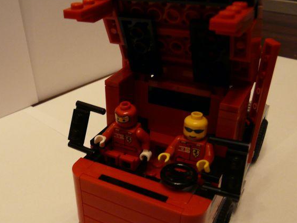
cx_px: 99
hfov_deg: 46.1
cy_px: 143
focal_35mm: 40
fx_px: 343
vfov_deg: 35.7
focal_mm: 4.6
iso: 200
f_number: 2.8
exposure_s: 1/10
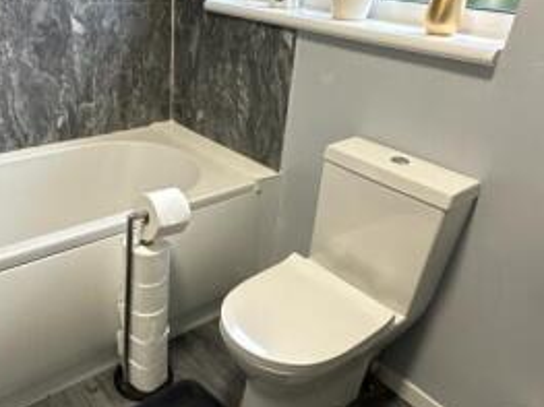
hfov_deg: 57.3
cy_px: 239
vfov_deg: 45.2
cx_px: 187
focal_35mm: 31
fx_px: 487
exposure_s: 1/100
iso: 400
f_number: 2.2
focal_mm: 2.22
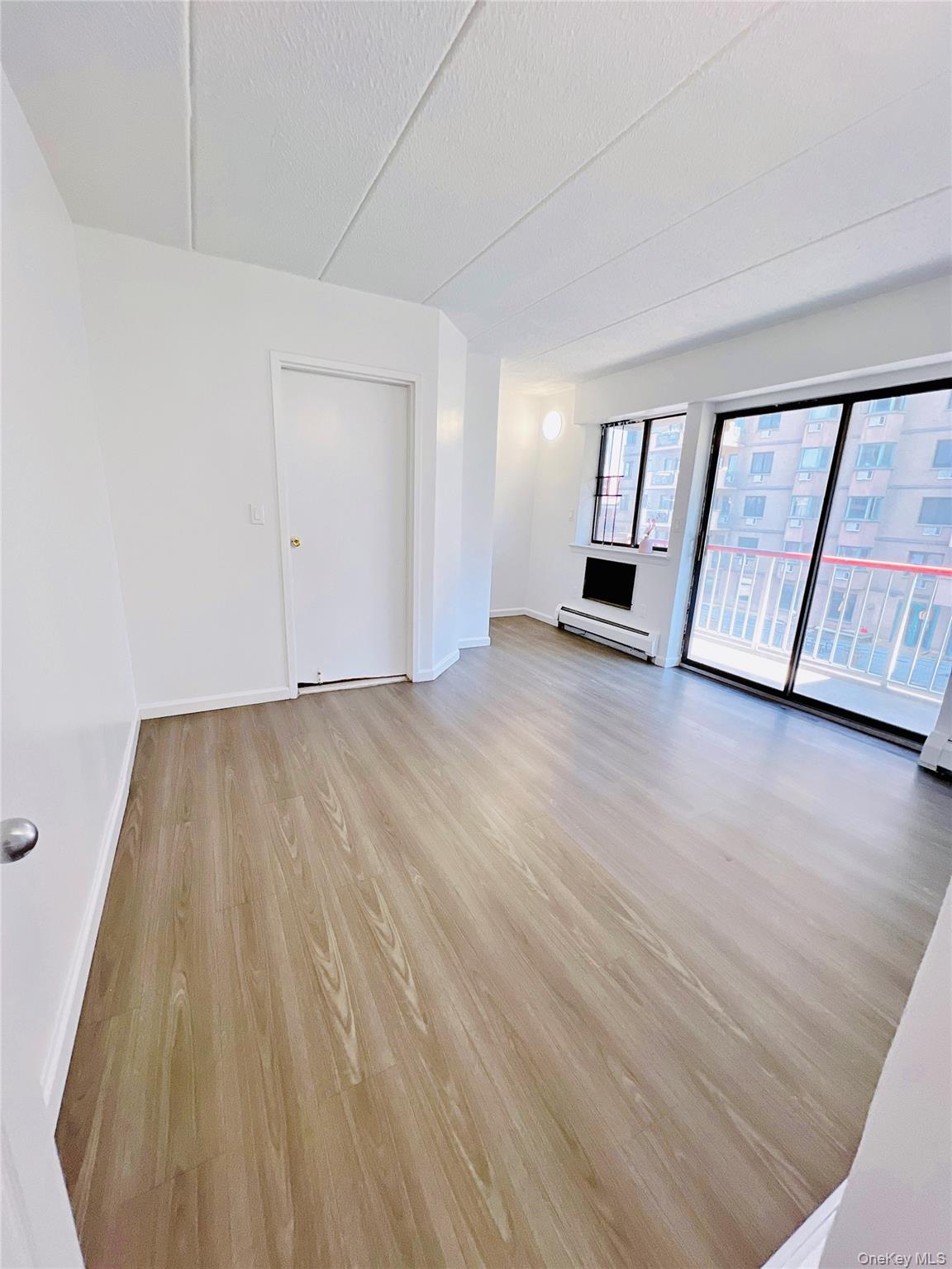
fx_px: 477
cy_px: 634
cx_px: 476
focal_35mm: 13
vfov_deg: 106.2
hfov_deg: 89.9
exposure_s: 1/120
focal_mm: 1.57
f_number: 1.8
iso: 125
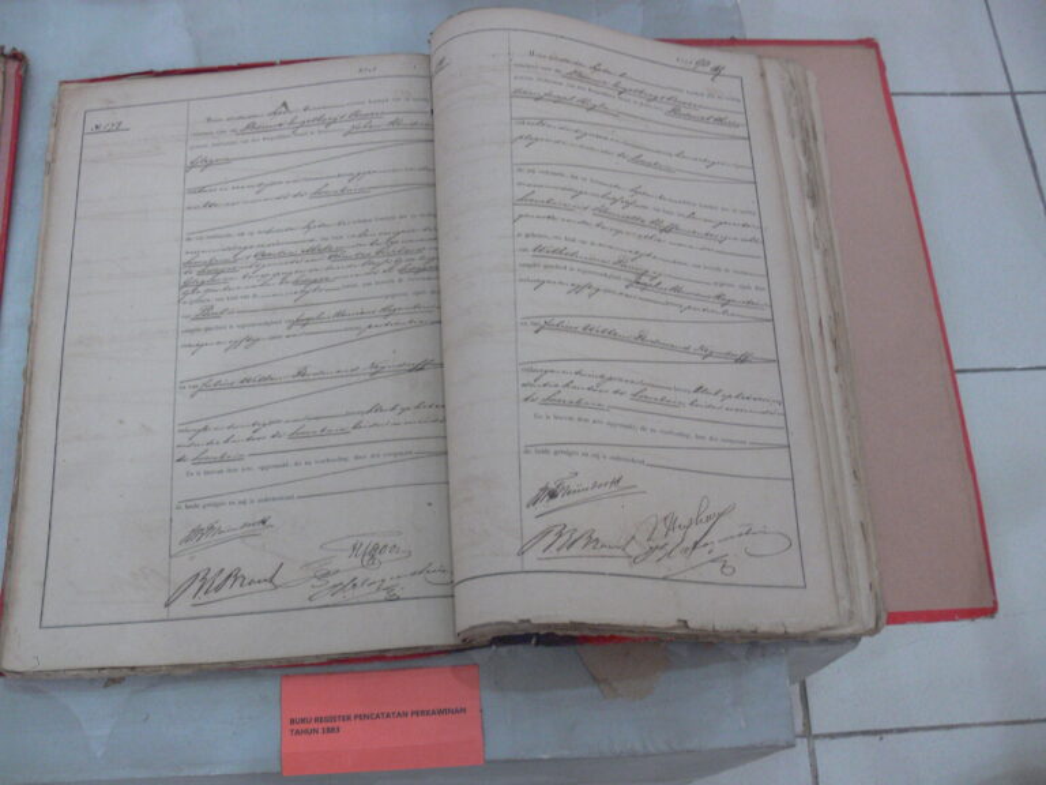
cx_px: 523
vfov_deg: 40.7
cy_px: 392
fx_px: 1058
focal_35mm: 35
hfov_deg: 52.6
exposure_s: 1/15
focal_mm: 7.4
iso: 200
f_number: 2.8
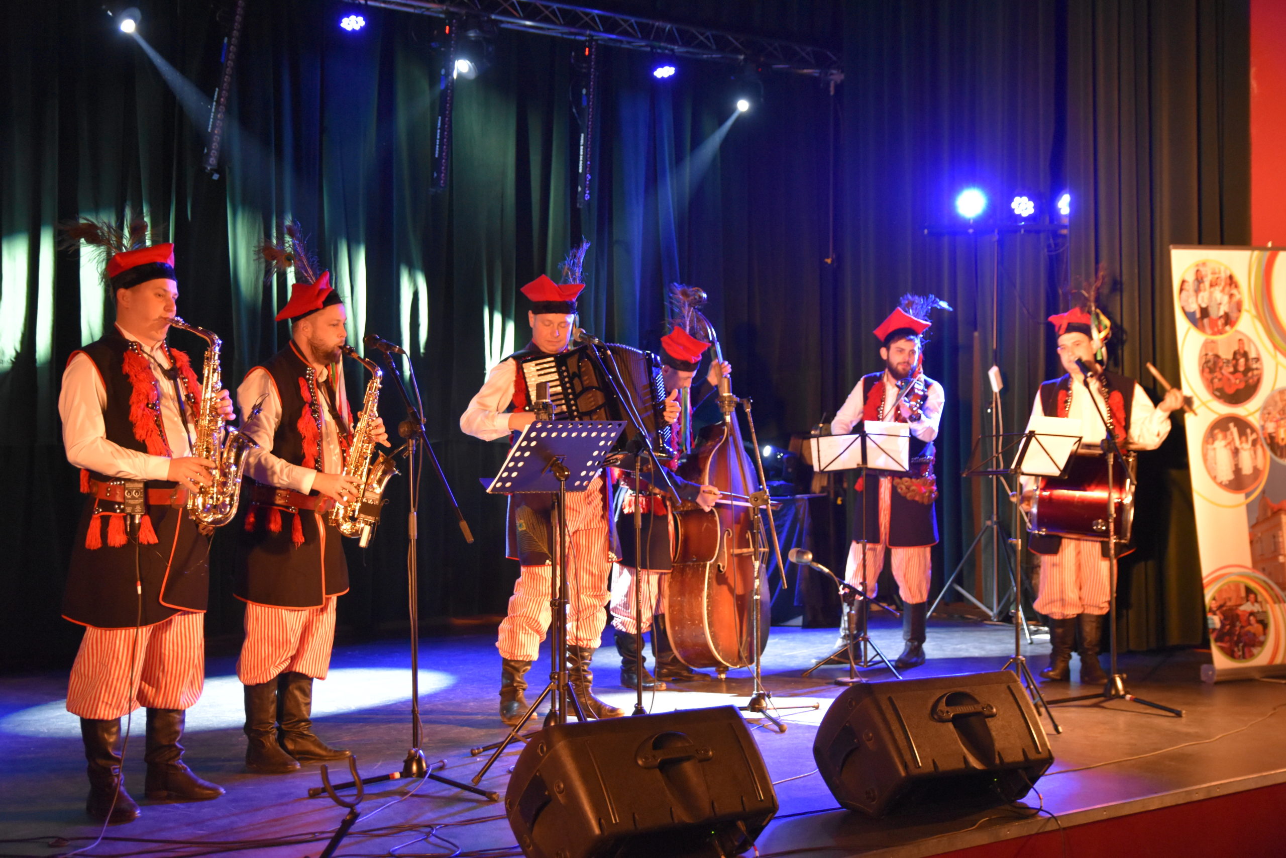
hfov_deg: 41.1
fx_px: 1715
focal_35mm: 48
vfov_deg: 28.1
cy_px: 429
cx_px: 643
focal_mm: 32
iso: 2500
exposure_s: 1/60
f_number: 2.8
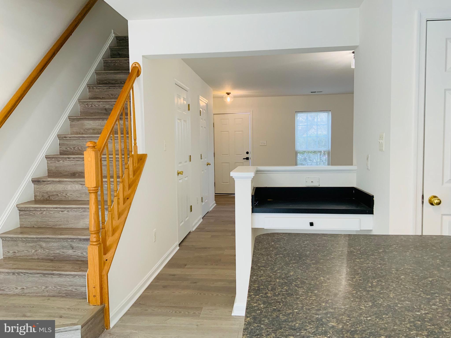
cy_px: 169
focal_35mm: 29
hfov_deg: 61.7
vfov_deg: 48.2
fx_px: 378
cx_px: 226
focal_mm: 3
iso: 64
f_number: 1.8
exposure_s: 1/60
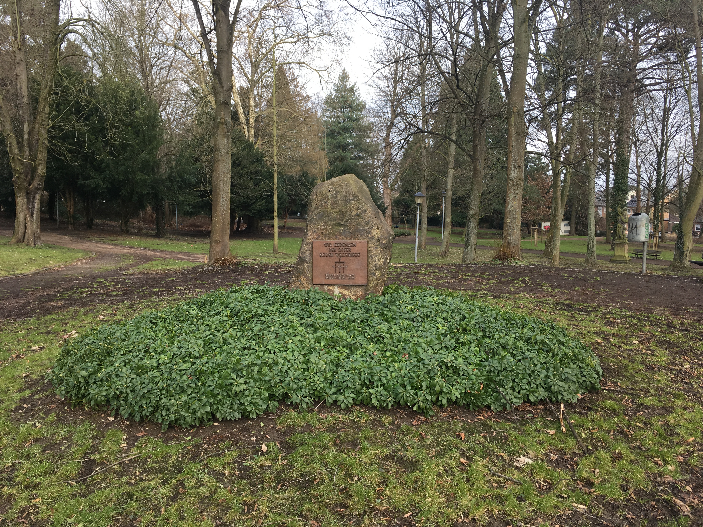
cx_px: 352
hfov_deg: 61.7
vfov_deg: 48.2
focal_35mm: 29
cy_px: 264
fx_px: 589
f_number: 2.2
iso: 25
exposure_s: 1/234
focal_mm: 4.15
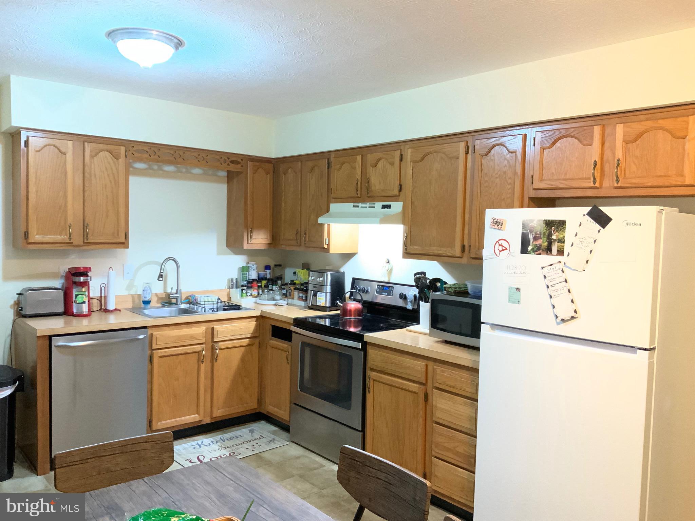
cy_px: 260
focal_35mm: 29
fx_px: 582
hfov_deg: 61.7
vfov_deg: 48.2
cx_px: 348
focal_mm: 3
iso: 320
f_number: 1.8
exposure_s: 1/40
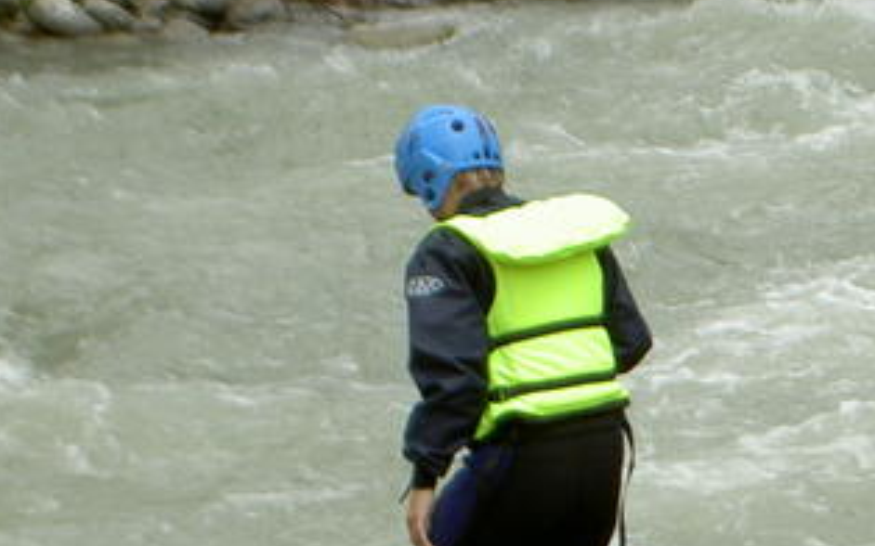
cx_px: 1101
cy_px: 680
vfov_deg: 4.1
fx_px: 7533
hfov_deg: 6.6
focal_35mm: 316
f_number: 4.9
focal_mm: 24
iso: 50
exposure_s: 1/200
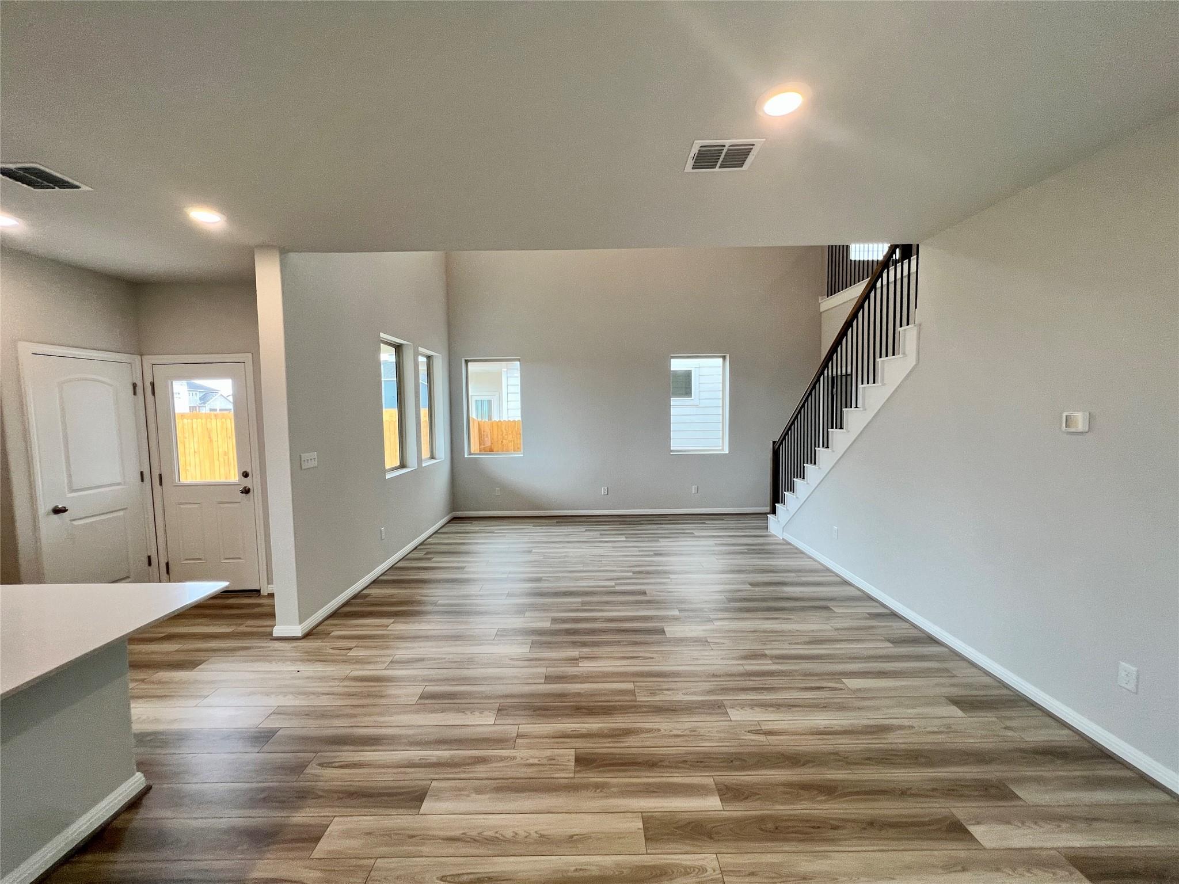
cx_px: 590
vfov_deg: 89.9
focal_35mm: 13
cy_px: 442
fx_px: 443
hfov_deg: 106.2
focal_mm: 1.57
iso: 80
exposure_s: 1/120
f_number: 1.8
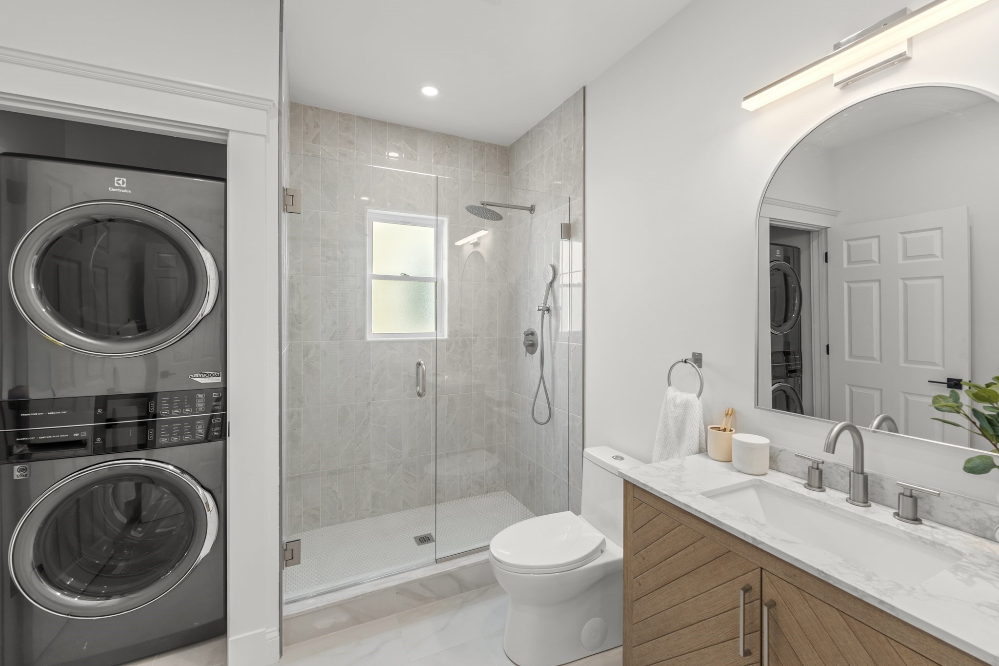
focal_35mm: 14
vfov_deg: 81.2
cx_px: 500
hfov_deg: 104.3
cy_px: 333
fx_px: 388
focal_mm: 14
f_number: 9
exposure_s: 1/10
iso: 100
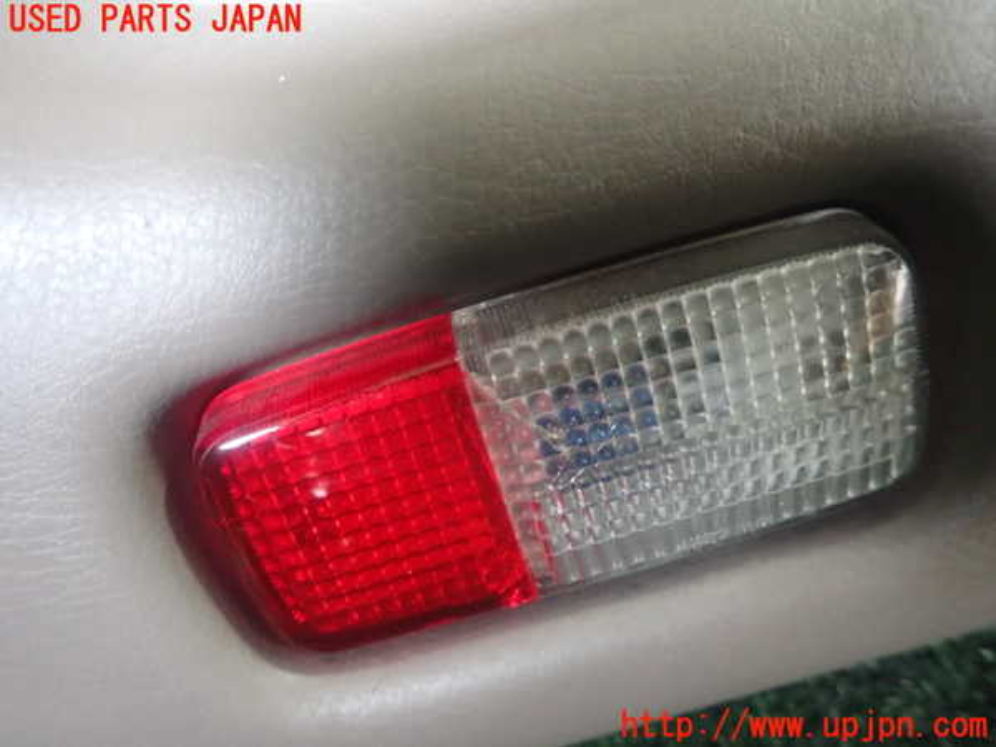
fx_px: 719
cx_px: 498
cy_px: 374
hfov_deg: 69.4
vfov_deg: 54.9
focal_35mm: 25
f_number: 2
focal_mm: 4.5
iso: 800
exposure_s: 1/25
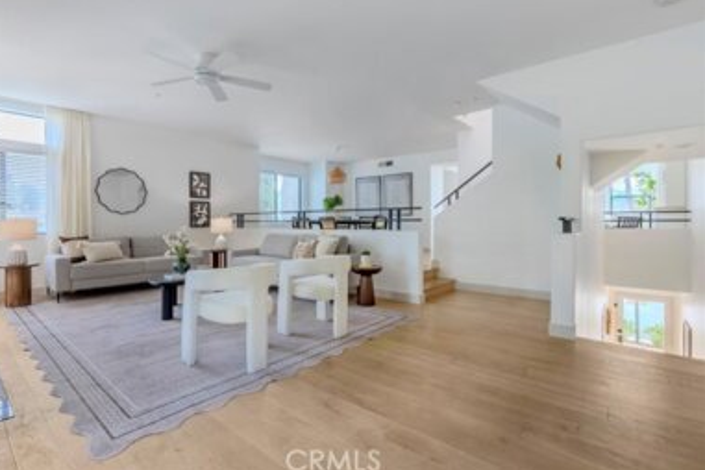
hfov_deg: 93.2
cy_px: 228
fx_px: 333
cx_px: 332
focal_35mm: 17
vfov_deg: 70.4
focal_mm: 16
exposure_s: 1/15
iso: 100
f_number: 9
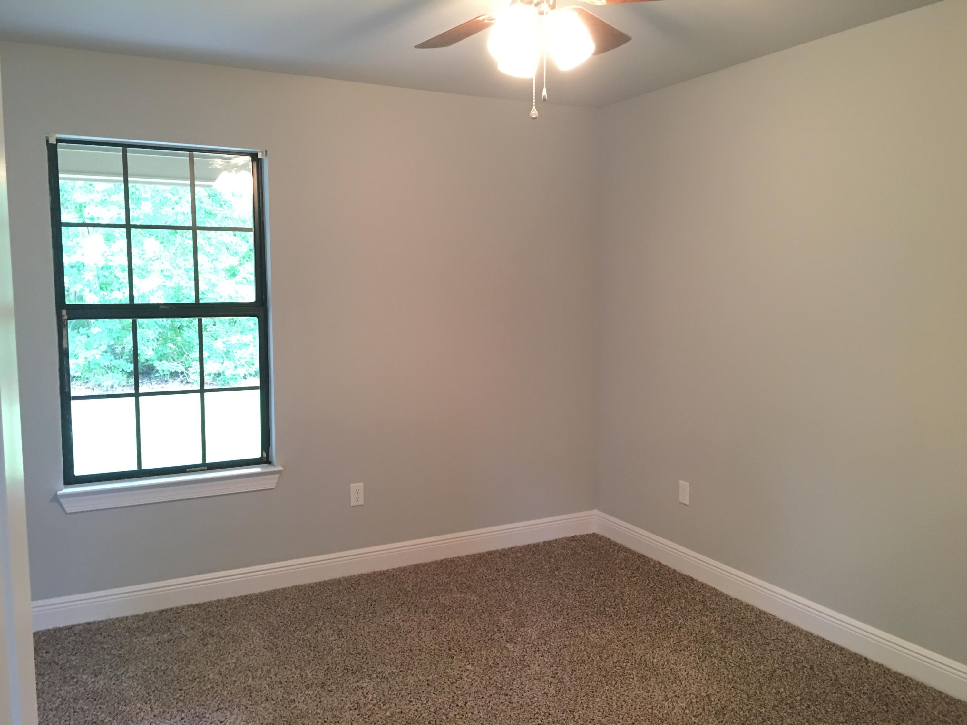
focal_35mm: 29
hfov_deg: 61.7
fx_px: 810
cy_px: 362
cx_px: 484
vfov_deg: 48.2
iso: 100
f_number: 2.2
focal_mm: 4.15
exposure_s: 1/10
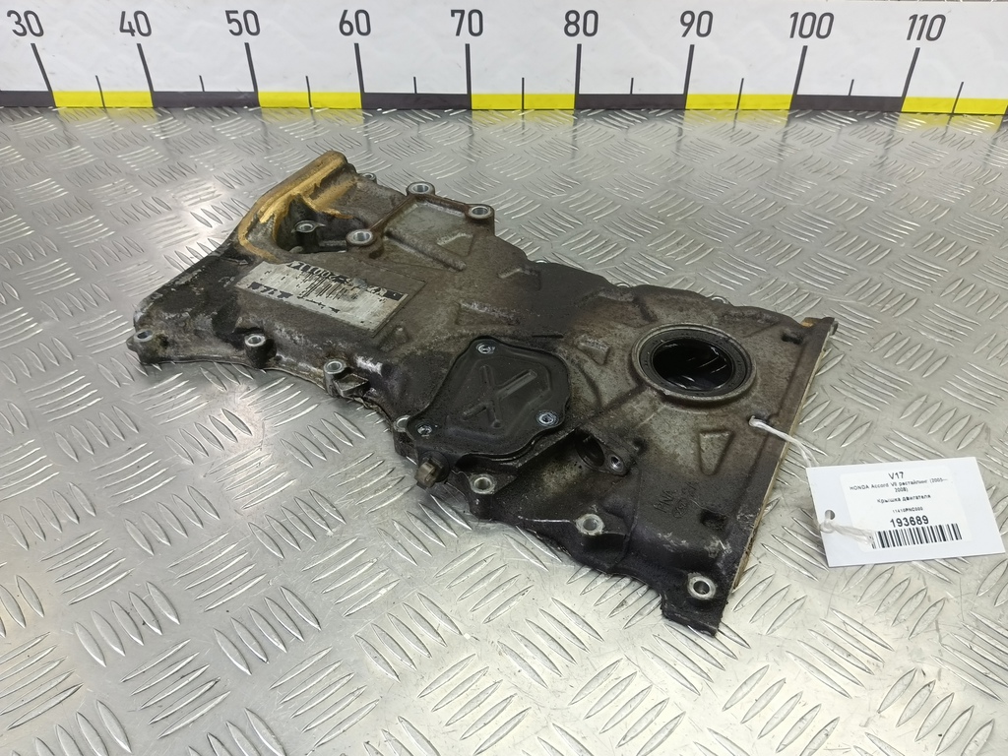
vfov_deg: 58.9
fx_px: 670
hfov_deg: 73.9
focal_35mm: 23
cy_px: 378
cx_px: 504
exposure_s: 1/50
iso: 136
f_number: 1.6
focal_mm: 4.11
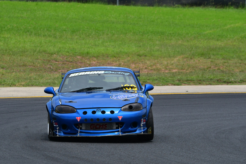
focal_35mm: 435
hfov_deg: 4.7
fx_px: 2973
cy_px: 82
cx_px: 123
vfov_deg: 3.2
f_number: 11
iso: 400
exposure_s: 1/640
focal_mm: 290
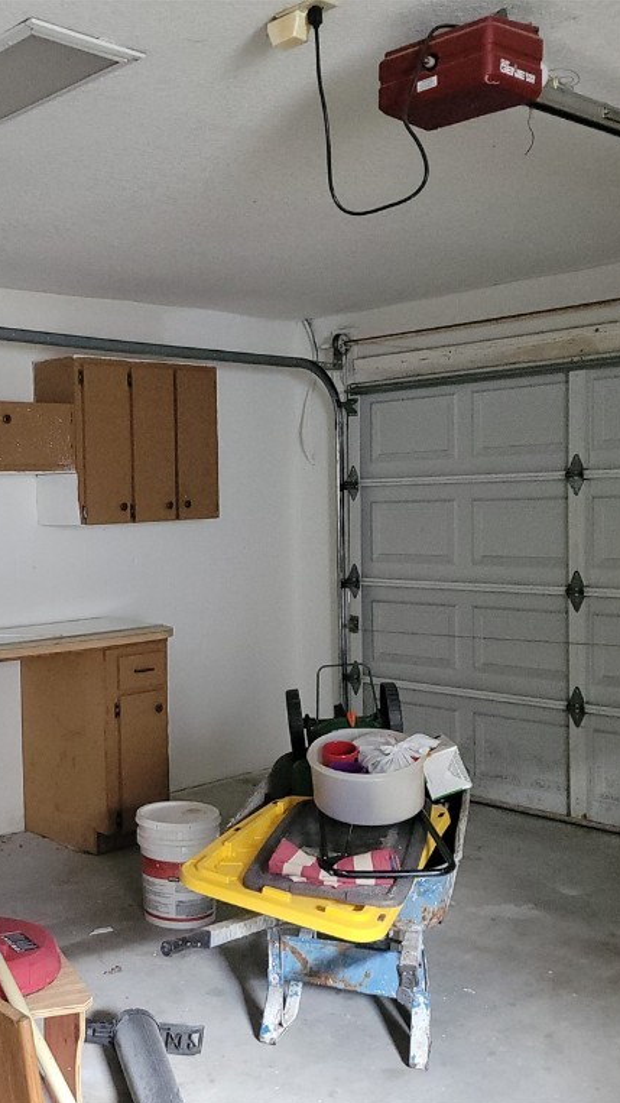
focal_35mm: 38
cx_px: 84
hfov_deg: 30.1
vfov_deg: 52.8
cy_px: 554
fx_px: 1111
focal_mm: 5.4
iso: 640
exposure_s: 1/40
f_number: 1.8
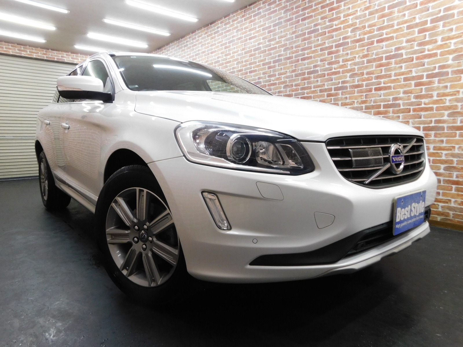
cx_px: 232
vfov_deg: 58.9
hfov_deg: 73.9
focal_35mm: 23
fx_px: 308
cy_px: 174
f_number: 3
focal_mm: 4
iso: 320
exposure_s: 1/30
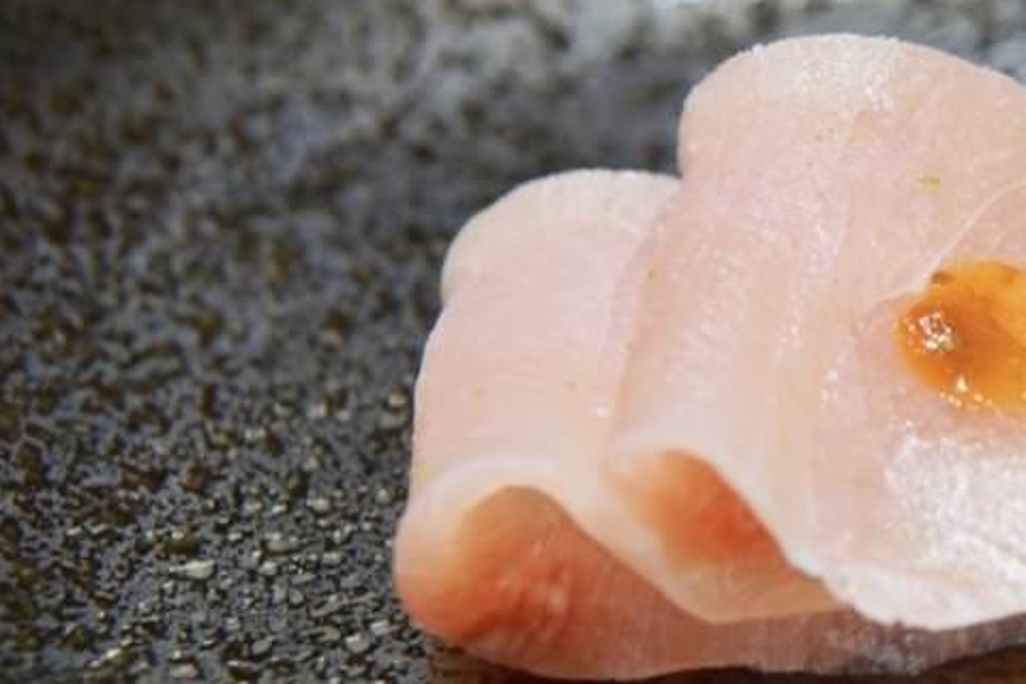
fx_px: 2678
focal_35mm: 94
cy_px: 345
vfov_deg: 14.5
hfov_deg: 20.9
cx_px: 1052
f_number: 4
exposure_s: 1/60
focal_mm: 30
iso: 160
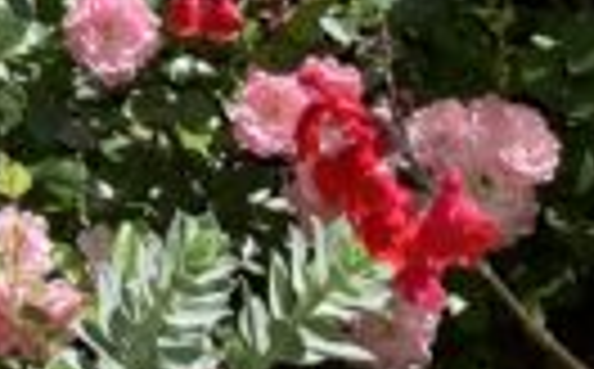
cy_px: -598
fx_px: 2909
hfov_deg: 11.2
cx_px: -328
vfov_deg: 6.8
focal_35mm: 180
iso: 20
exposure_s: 1/899
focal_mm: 3.99
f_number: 1.8
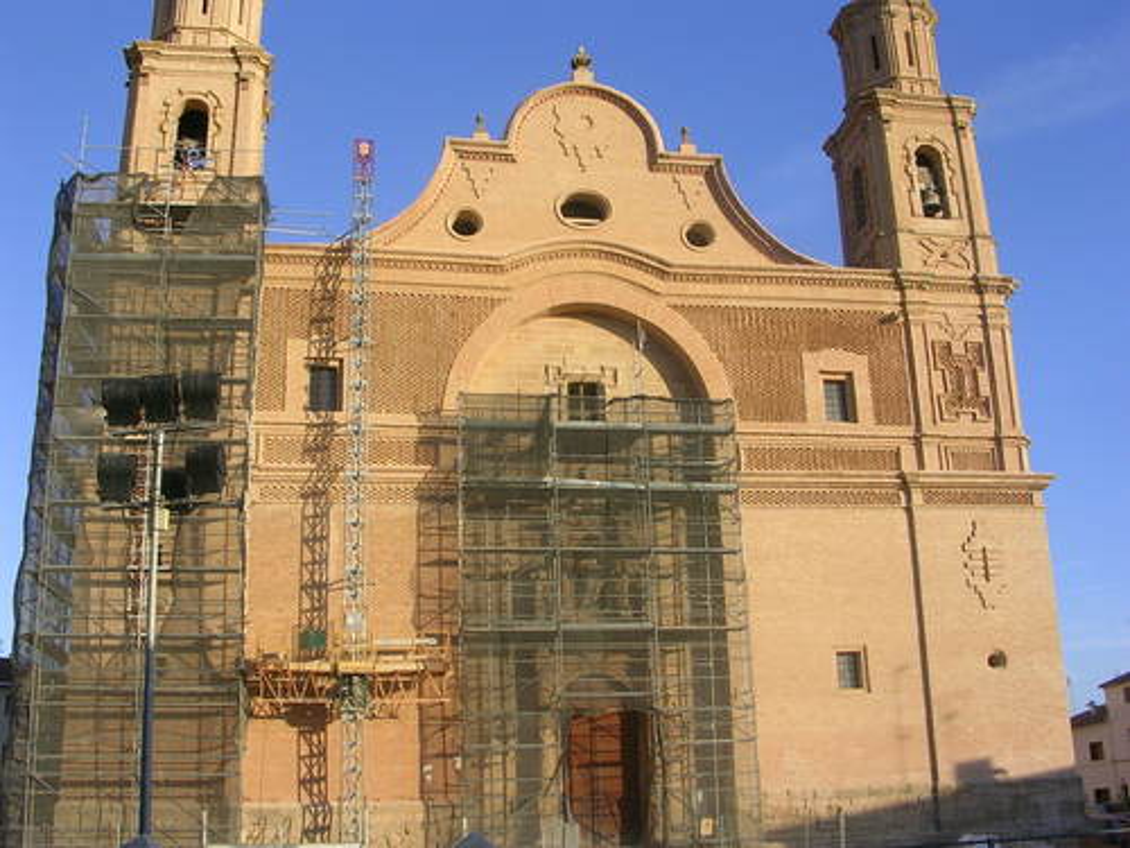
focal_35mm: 38
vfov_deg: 37.7
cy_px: 424
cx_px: 565
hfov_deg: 49.0
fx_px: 1240
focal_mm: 5.8
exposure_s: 1/168
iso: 50
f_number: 5.6
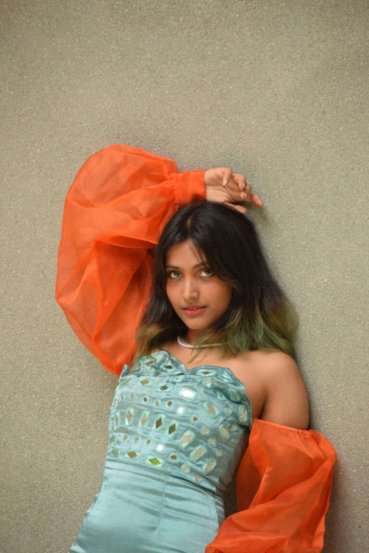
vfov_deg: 9.5
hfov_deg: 6.3
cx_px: 184
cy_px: 276
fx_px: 3344
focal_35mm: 218
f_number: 4.8
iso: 200
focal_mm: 145
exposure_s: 1/200
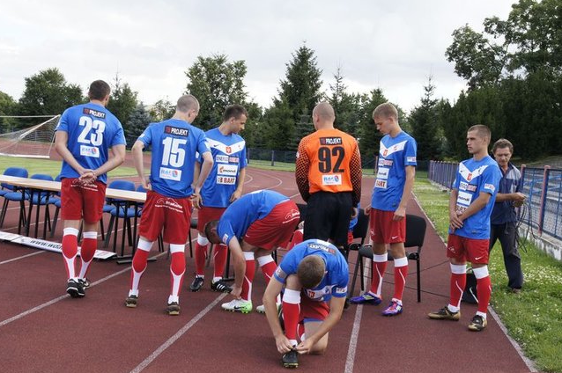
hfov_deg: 37.2
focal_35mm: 54
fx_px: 834
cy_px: 186
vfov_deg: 25.2
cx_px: 280
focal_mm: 35
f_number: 11
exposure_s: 1/250
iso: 800
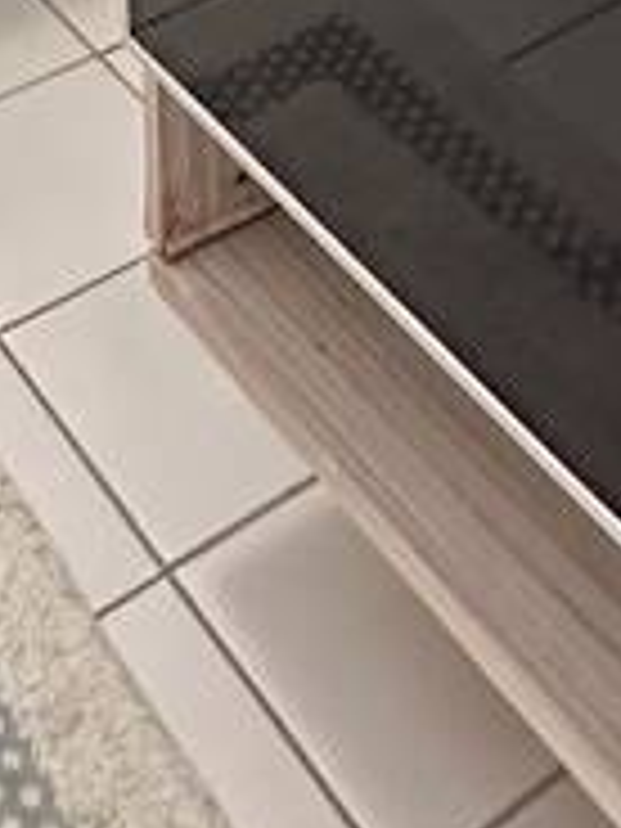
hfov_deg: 17.9
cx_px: 148
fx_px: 1961
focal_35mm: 82
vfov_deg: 14.3
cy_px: -1228
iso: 1250
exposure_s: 1/40
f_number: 2.2
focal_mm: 2.22
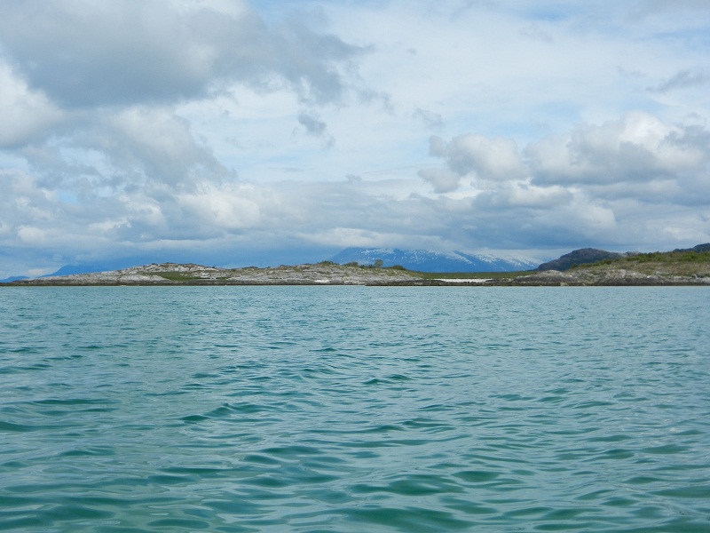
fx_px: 923
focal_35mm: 45
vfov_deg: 32.2
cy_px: 266
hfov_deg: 42.1
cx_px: 355
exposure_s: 1/640
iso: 160
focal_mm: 8.2
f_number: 8.4
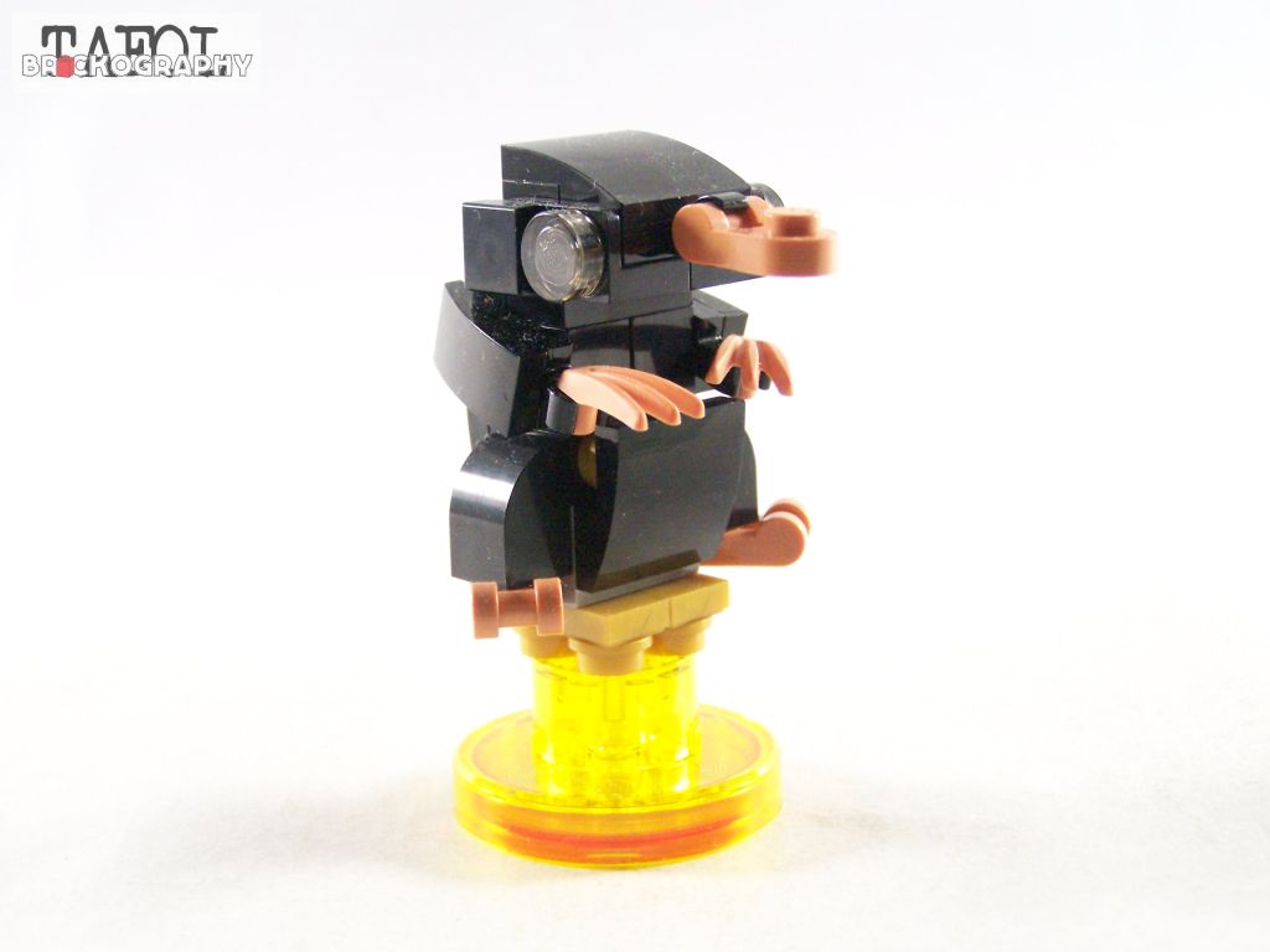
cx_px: 635
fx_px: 2348
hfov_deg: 30.3
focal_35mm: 64
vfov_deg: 22.9
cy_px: 476
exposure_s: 1/60
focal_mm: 10.7
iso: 400
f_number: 3.2
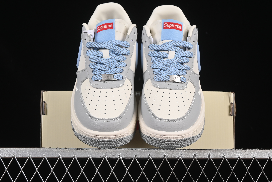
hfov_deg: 27.0
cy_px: 91
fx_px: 567
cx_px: 136
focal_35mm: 75
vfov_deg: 18.2
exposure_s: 1/80
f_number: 8
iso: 160
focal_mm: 50
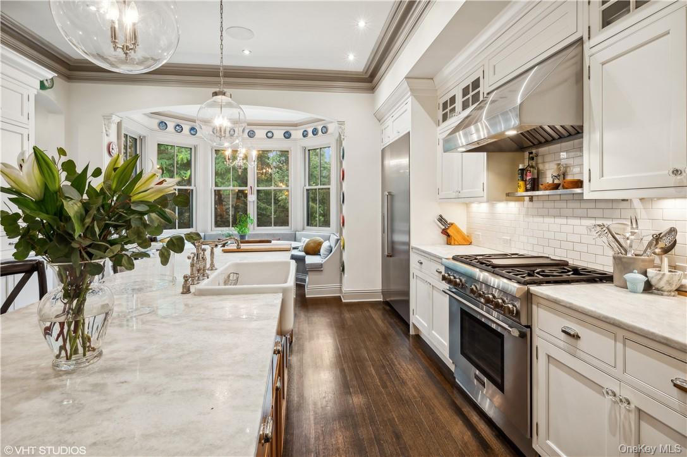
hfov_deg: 93.3
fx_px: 324
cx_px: 344
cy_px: 228
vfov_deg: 70.4
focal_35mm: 17
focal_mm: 17
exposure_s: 1/3.33
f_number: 11
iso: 200
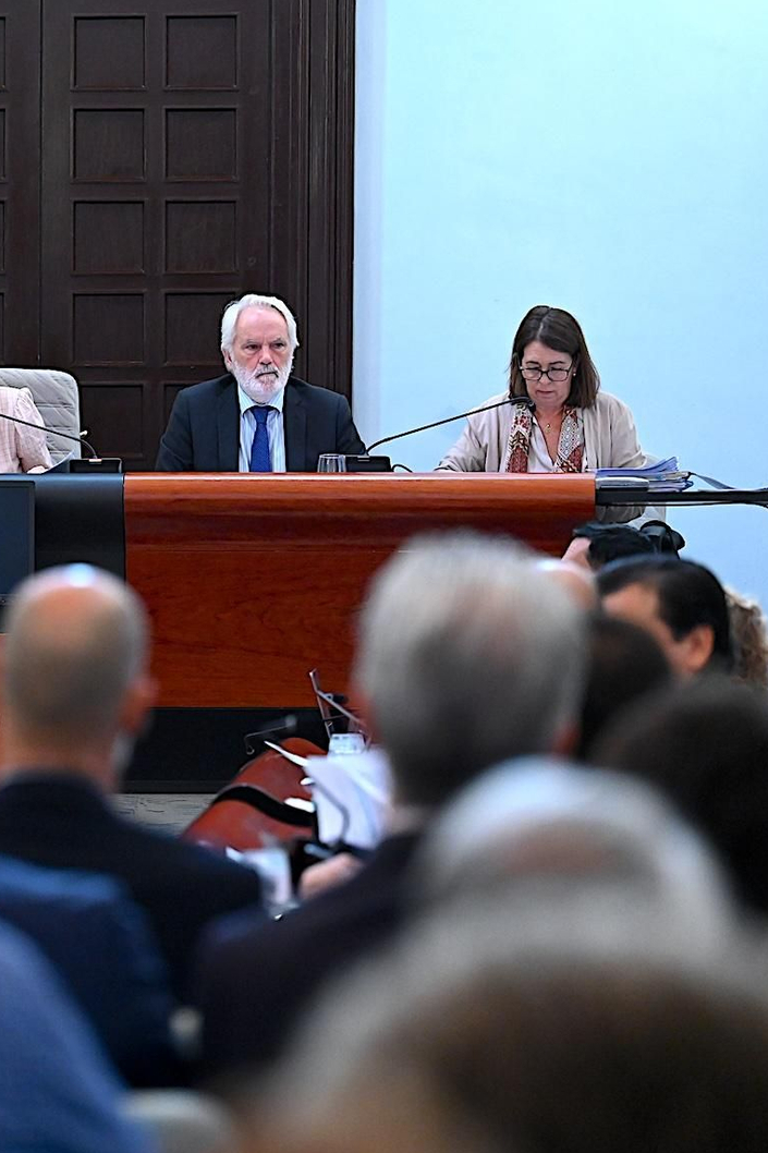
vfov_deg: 10.9
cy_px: 577
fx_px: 6050
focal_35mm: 189
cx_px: -73
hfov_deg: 7.2
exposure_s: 1/200
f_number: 3.2
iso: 5000
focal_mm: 125
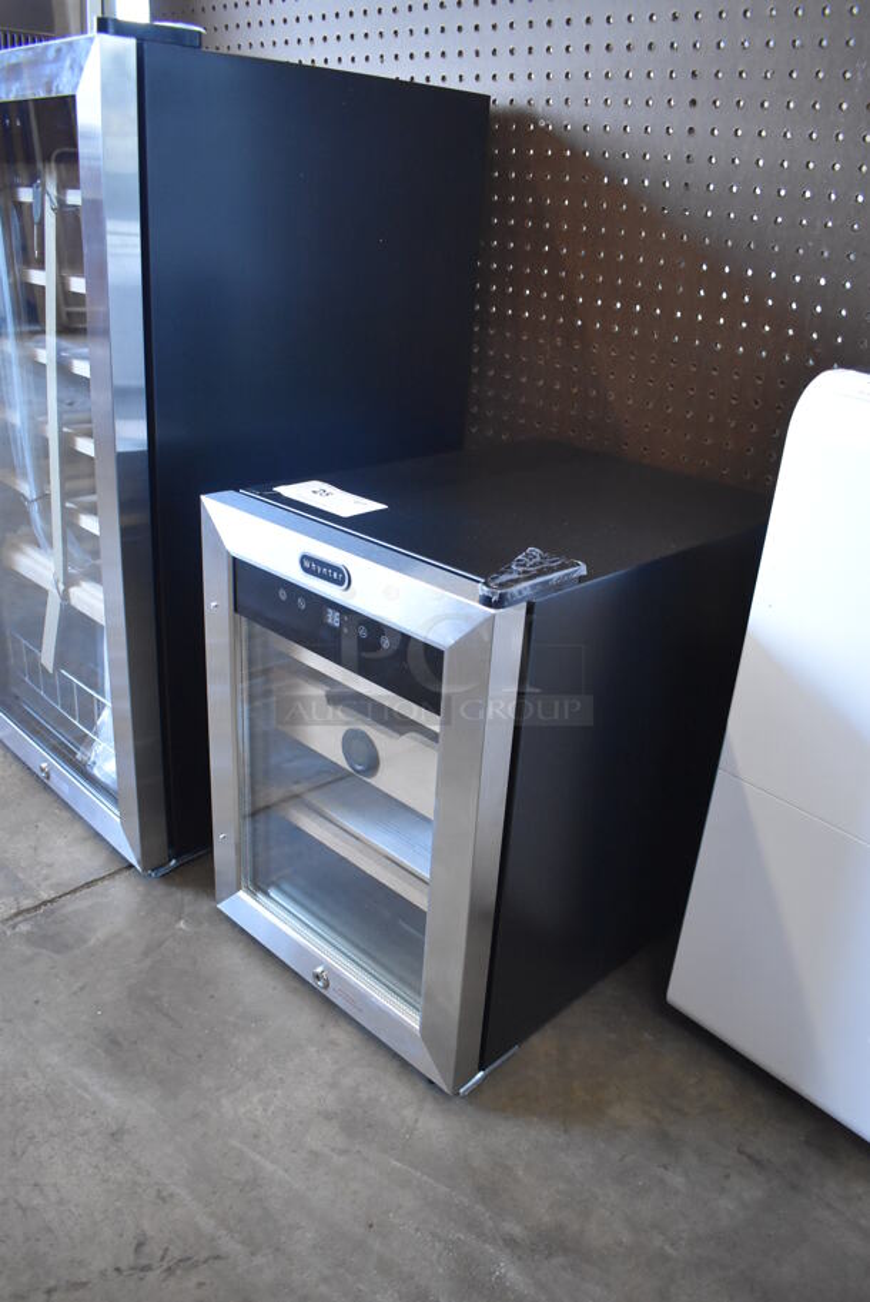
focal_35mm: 27
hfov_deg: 48.0
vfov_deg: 67.3
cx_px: 435
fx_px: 977
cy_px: 651
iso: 2800
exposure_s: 1/125
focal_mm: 18
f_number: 3.5
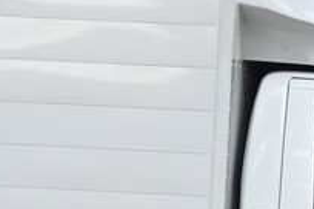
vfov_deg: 4.3
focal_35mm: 323
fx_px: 2817
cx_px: 289
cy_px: 188
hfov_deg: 6.4
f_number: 8
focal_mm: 40
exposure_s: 1/500
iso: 1000
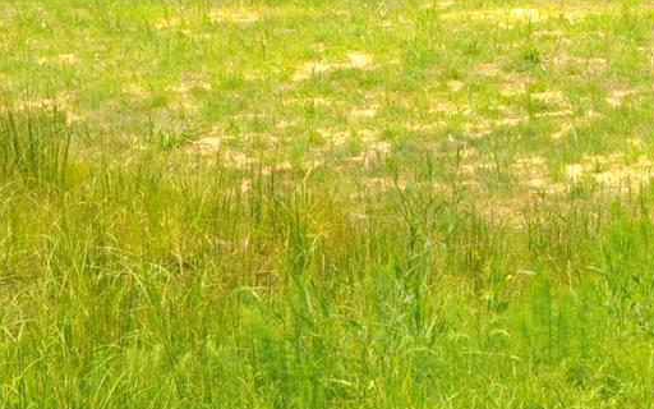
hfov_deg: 12.1
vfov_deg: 7.7
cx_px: 958
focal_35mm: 165
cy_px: -369
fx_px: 2942
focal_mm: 27
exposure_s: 1/160
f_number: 13
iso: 200
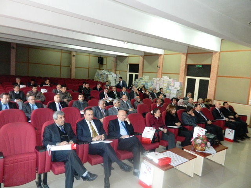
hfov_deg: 69.4
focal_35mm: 25
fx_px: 181
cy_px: 94
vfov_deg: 54.9
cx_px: 126
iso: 500
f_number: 3.1
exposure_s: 1/30
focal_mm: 4.5
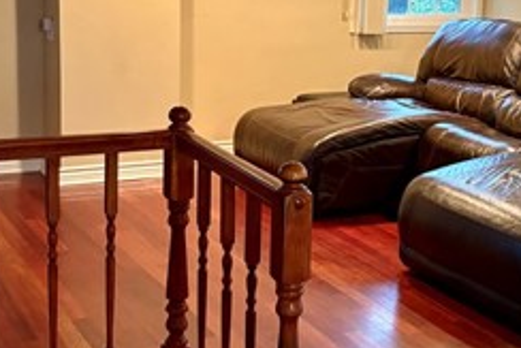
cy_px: 94
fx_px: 1028
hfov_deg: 28.3
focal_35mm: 71
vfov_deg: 19.1
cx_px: 346
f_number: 1.6
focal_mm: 5.96
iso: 500
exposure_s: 1/40
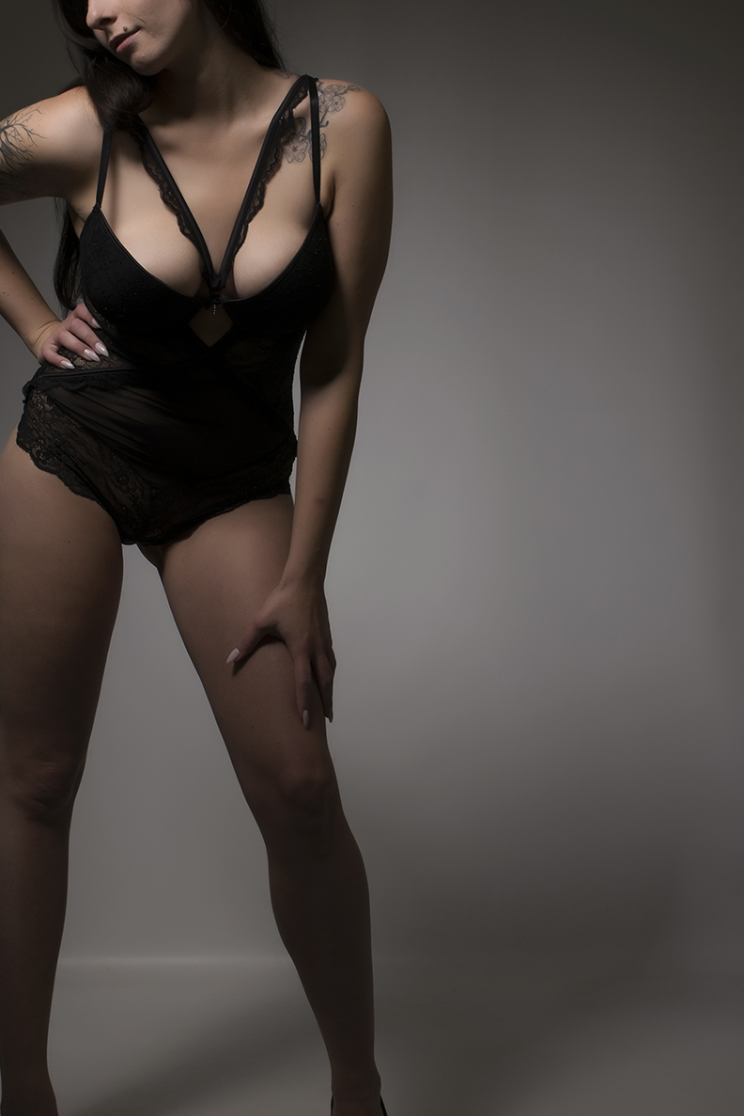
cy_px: 561
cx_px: 248
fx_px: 1942
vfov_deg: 32.0
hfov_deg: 21.6
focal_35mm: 63
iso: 100
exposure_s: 1/100
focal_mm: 31
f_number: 14
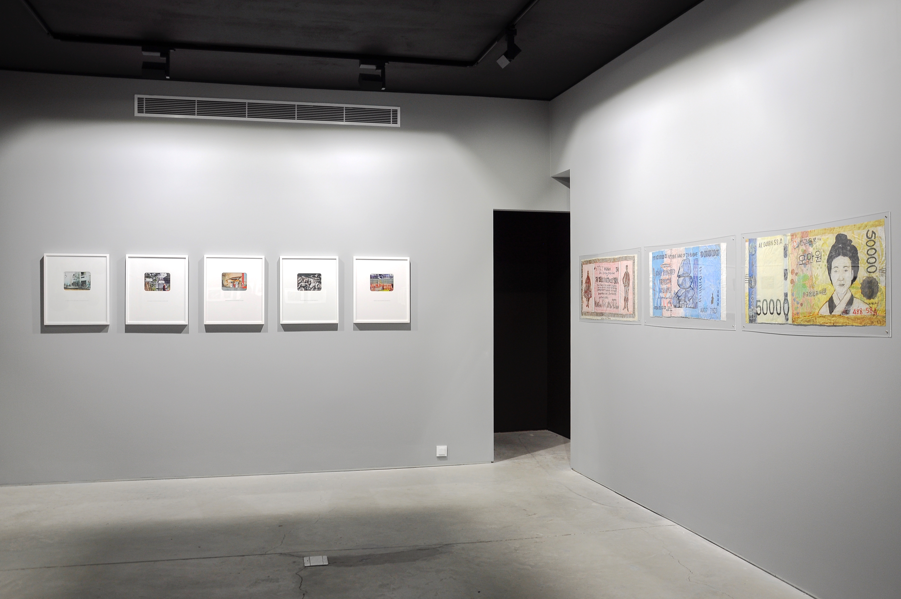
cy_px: 300
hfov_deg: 59.5
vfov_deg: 41.6
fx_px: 787
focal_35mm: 32
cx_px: 450
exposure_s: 1/30
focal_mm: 21
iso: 200
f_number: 5
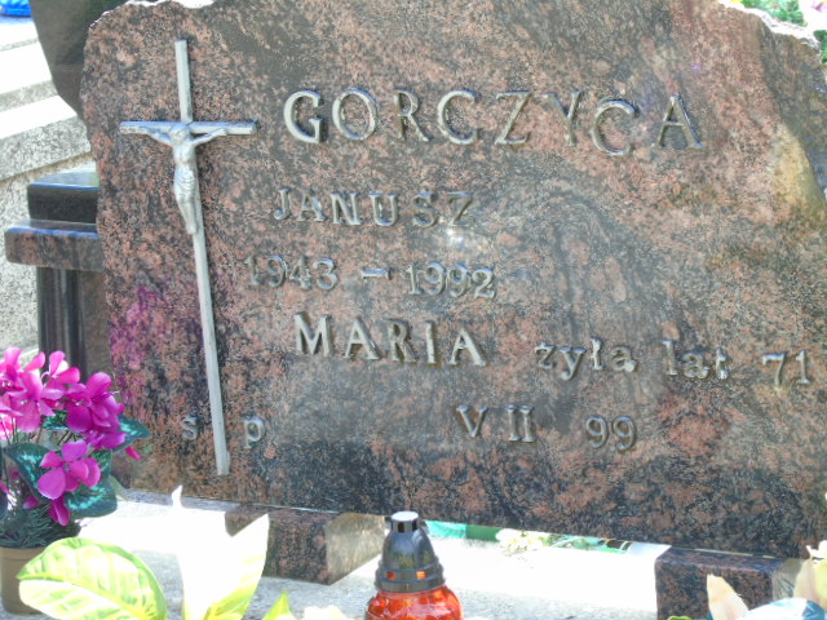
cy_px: 310
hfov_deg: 15.9
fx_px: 2962
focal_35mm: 124
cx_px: 414
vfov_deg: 12.0
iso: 80
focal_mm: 22
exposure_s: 1/80
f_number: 4.6
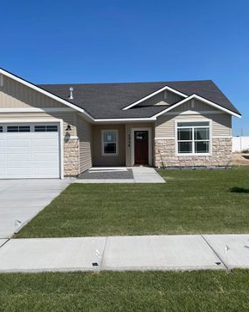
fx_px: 323
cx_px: 108
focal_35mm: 35
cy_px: 154
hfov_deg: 42.1
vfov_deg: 51.6
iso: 32
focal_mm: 4.2
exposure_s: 1/6897
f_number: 1.6
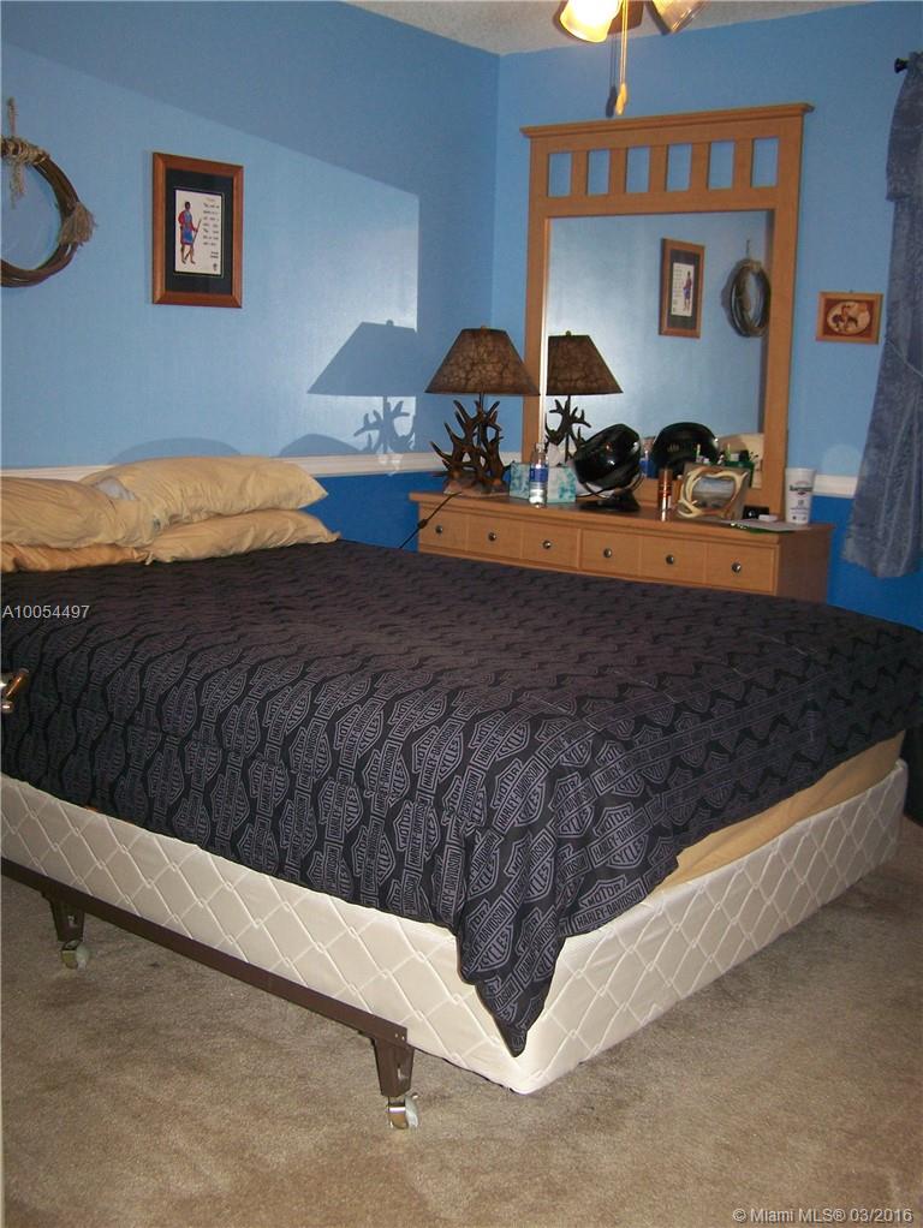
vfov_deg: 48.9
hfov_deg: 37.8
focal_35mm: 38
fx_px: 1349
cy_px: 614
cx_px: 462
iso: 160
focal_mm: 6.3
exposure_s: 1/60
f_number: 2.8
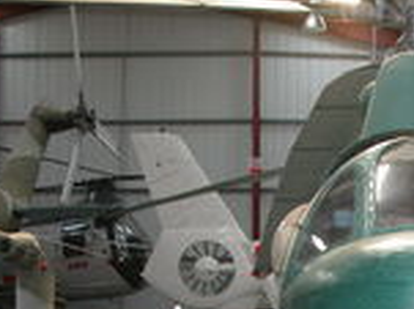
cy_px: 293
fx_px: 1111
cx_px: 419
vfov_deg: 15.6
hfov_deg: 20.4
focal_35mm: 93
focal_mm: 8.9
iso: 200
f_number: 2.8
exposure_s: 1/60
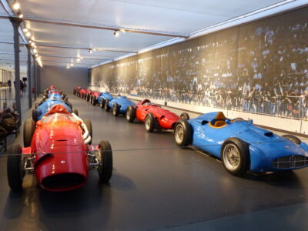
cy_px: 116
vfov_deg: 48.2
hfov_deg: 61.7
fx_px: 258
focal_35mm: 29
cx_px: 154
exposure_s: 1/15
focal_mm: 5.2
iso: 400
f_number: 2.8
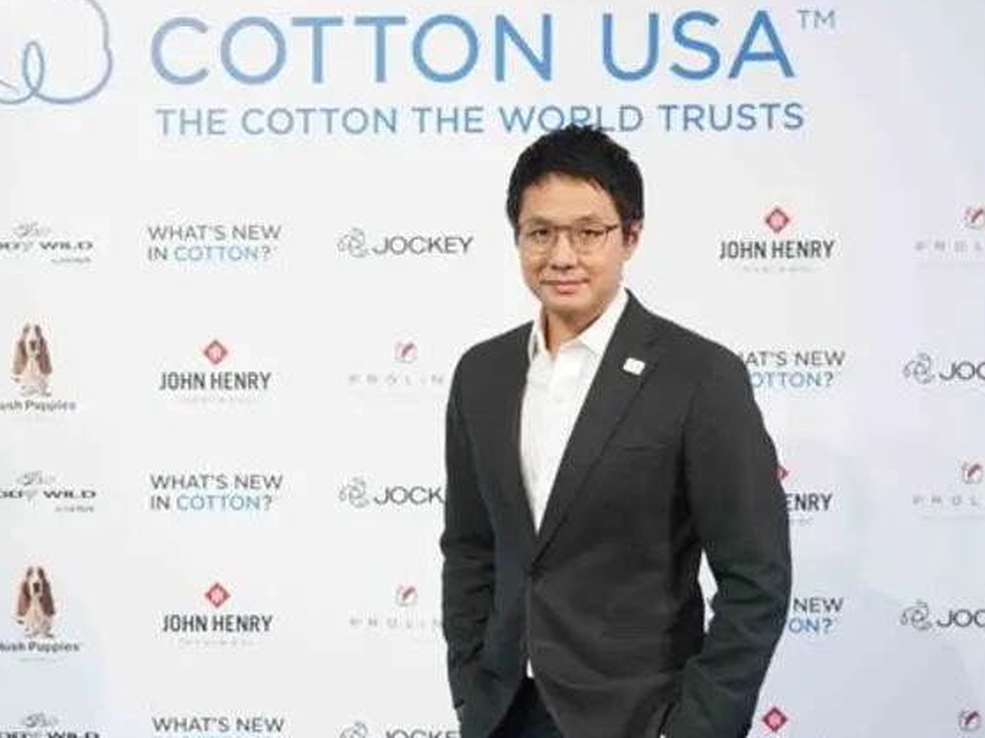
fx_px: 1565
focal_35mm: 55
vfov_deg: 26.5
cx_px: 402
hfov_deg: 34.8
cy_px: 393
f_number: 4
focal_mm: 41
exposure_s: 1/200
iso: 1600
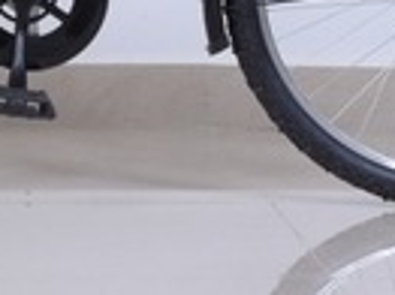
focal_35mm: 312
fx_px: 3557
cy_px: -205
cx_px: 57
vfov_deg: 4.7
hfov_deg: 6.3
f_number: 9
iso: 100
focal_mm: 85
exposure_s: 1/160
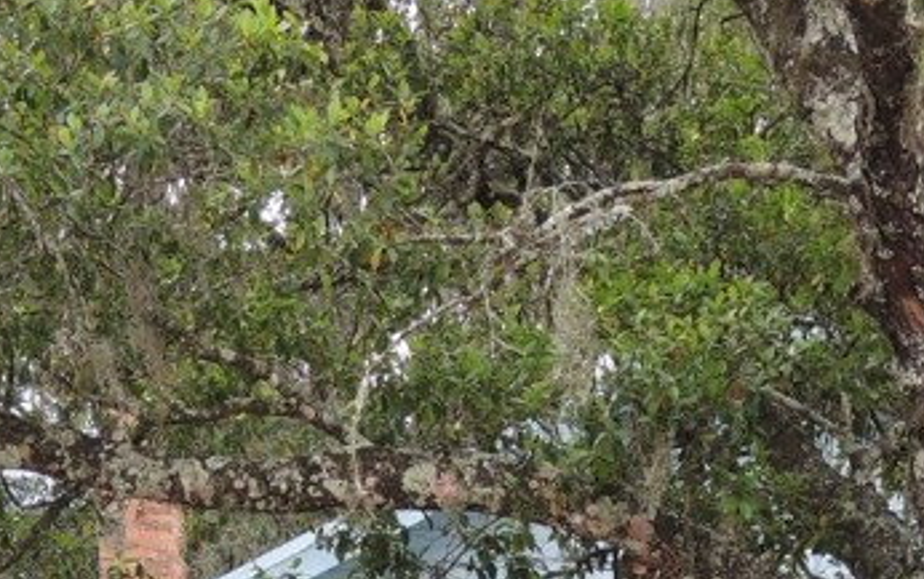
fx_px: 2369
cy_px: 945
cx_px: 435
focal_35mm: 94
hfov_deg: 22.1
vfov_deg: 13.0
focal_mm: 5.3
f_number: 3.1
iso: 100
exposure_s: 1/250
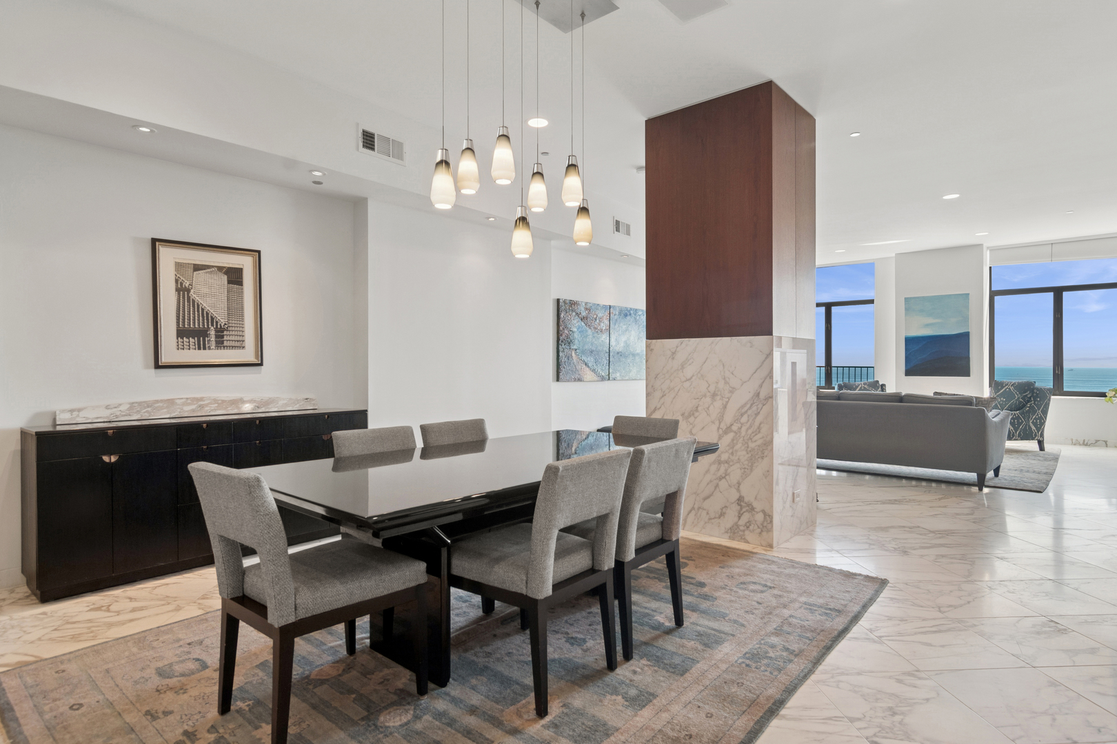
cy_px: 372
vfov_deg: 67.4
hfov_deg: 90.0
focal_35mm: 18
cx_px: 558
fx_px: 558
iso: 200
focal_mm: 12
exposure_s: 1/125
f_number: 8
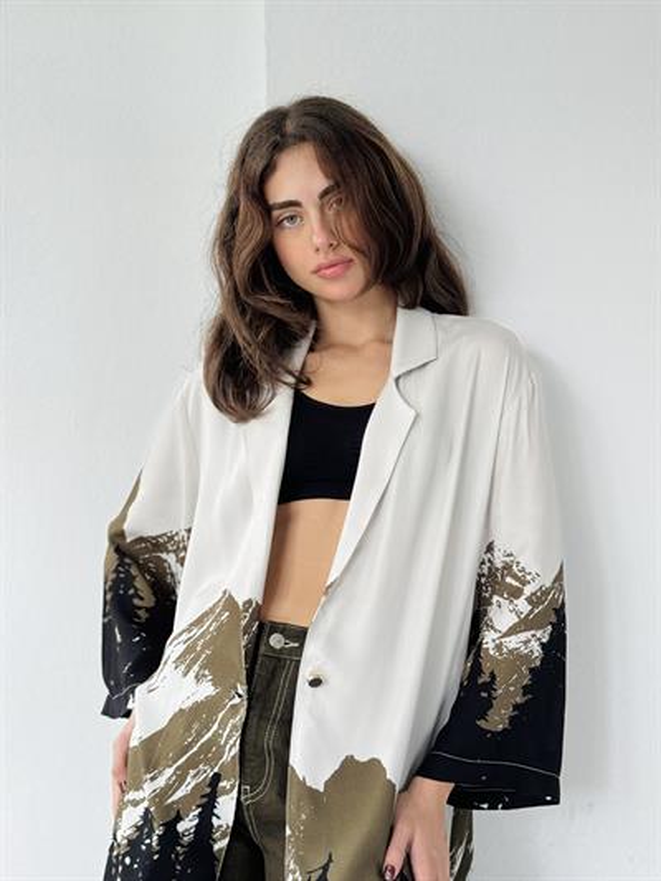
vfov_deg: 39.6
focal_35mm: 48
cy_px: 440
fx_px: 1222
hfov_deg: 30.3
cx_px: 330
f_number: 1.78
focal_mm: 6.76
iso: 80
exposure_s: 1/166
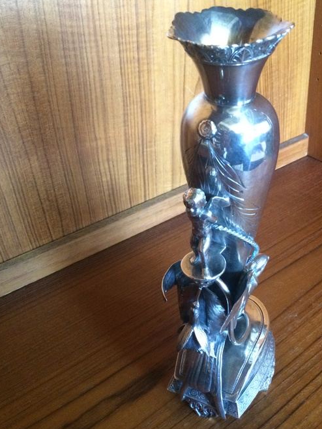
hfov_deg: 34.6
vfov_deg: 45.8
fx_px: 509
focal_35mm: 41
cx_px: 226
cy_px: 218
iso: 320
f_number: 2.2
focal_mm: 4.12
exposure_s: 1/20
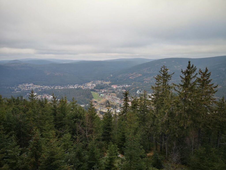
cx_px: 113
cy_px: 85
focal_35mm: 27
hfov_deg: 65.3
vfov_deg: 51.4
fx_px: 176
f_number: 1.8
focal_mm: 5.58
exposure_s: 1/244
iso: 50
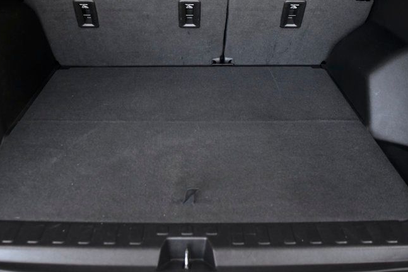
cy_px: 74
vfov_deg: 34.4
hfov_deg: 50.7
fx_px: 431
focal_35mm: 38
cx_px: 192
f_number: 4.5
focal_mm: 24
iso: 800
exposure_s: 1/250
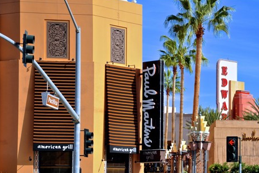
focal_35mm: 138
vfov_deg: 9.9
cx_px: 178
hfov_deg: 14.8
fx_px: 993
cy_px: 117
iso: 200
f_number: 6.3
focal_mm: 66
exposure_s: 1/640
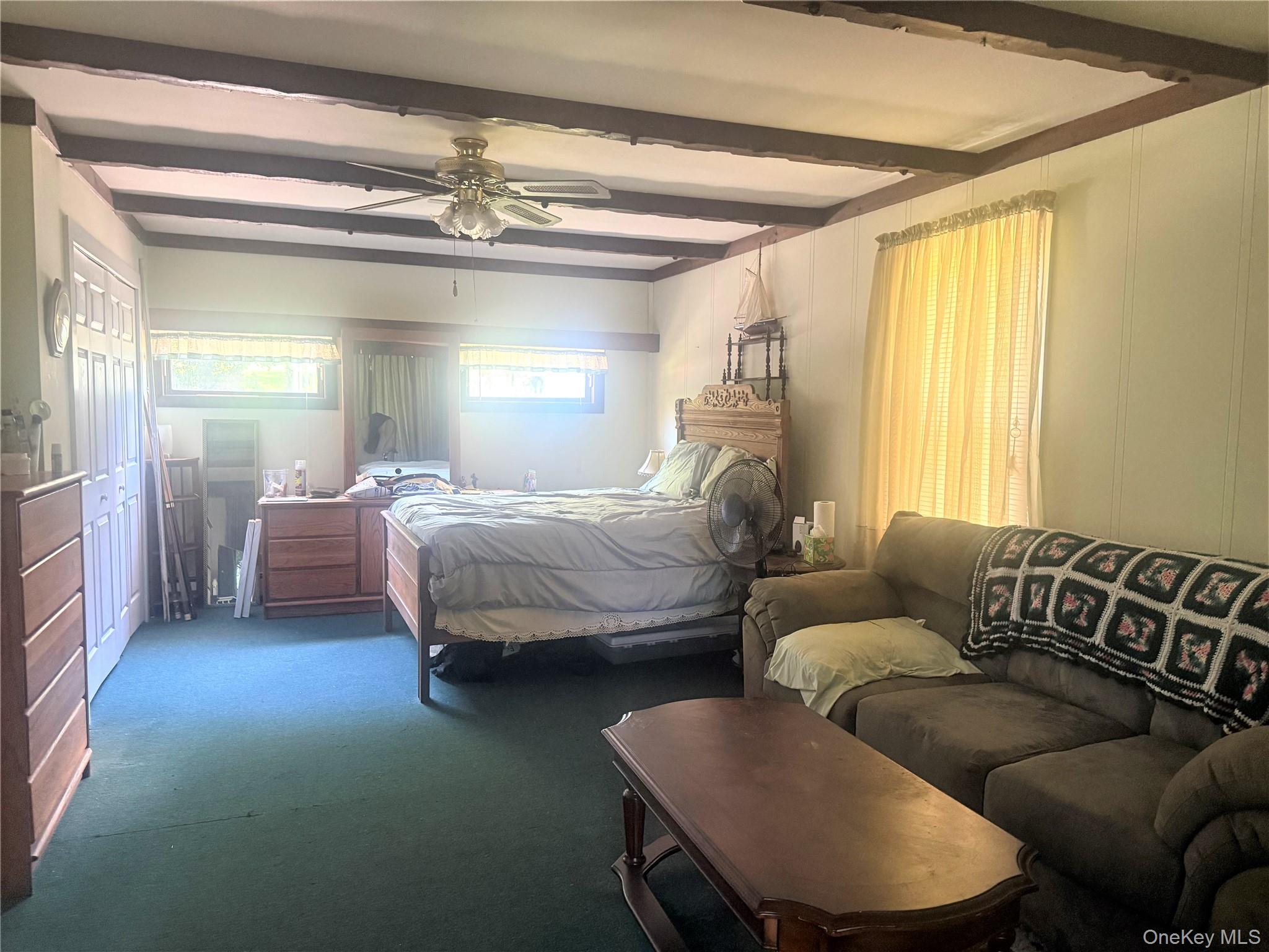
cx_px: 634
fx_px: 880
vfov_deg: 56.8
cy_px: 476
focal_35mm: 24
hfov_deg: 71.6
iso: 400
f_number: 1.78
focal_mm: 6.76
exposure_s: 1/60
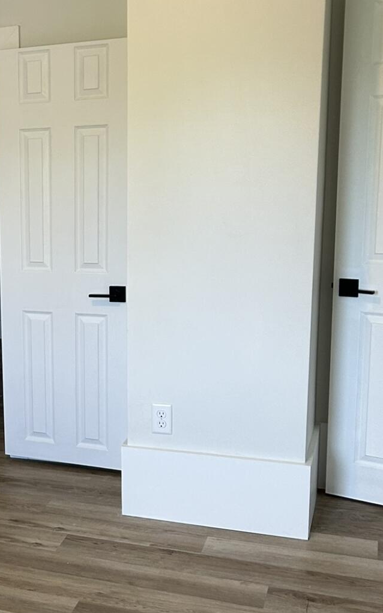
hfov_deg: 22.3
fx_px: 902
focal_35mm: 54
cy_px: 355
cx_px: -64
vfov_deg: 37.4
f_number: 1.5
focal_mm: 5.7
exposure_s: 1/120
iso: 125
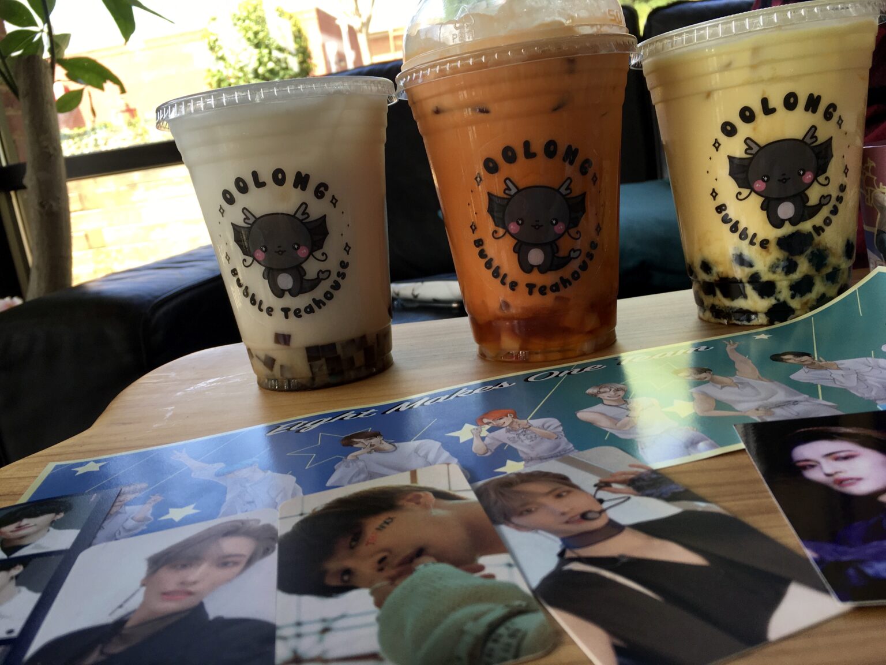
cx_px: 443
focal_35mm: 29
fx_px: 742
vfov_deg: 48.2
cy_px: 332
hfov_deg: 61.7
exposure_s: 1/60
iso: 25
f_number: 2.2
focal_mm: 4.15
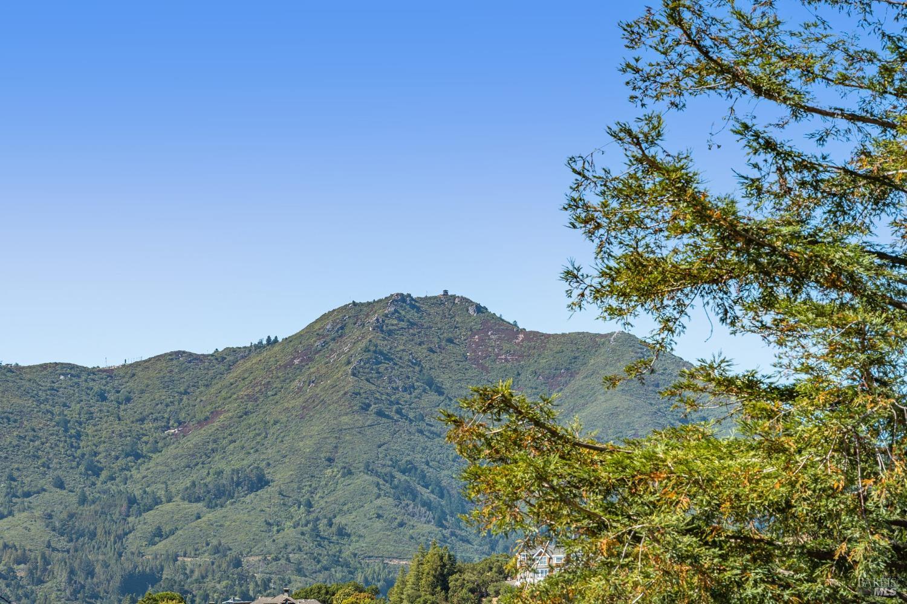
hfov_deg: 12.5
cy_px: 302
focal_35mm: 165
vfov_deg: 8.3
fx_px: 4155
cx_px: 454
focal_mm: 165
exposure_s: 1/100
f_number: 16
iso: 64
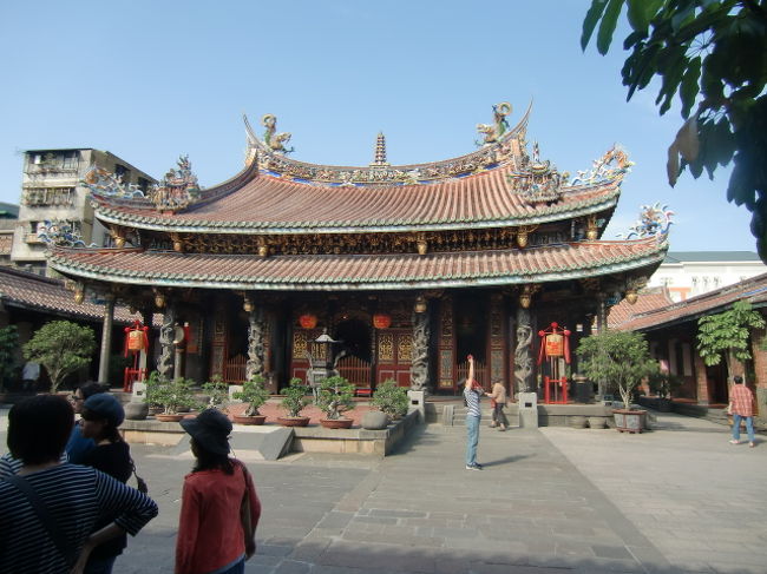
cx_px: 384
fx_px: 532
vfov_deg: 56.8
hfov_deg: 71.6
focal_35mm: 24
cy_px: 287
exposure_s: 1/500
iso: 64
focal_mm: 4.3
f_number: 3.2
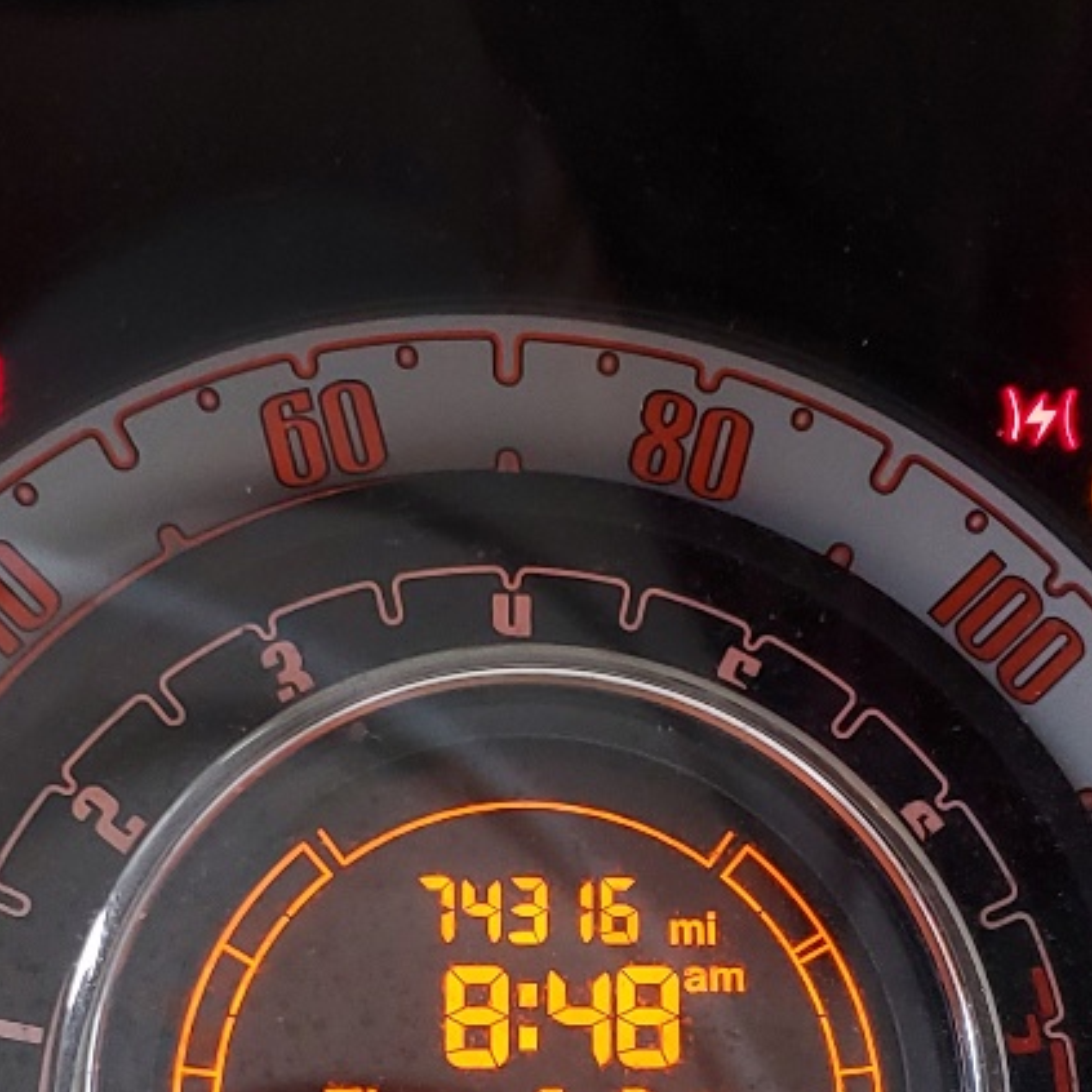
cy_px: 870
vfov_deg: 19.7
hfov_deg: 19.9
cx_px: 514
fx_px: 3105
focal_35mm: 87
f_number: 1.5
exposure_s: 1/50
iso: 70
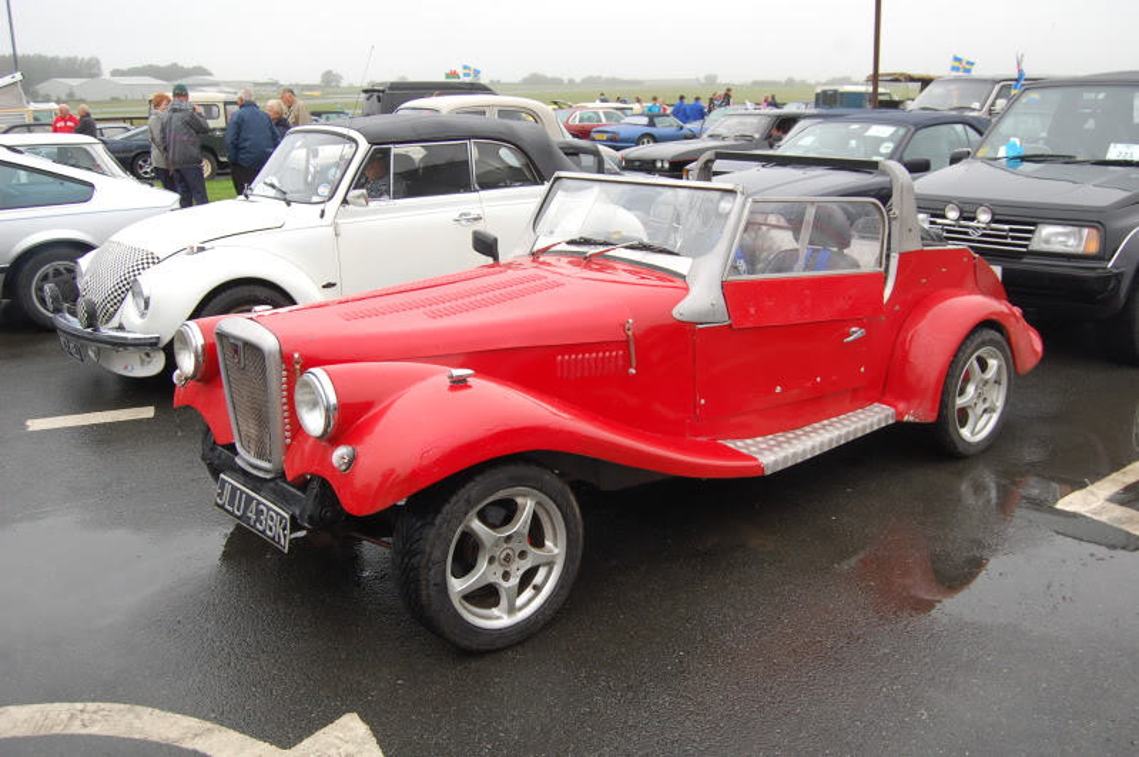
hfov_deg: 57.3
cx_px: 570
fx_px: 1043
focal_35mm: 33
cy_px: 378
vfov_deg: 39.9
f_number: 5.6
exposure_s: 1/125
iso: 280
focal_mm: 22
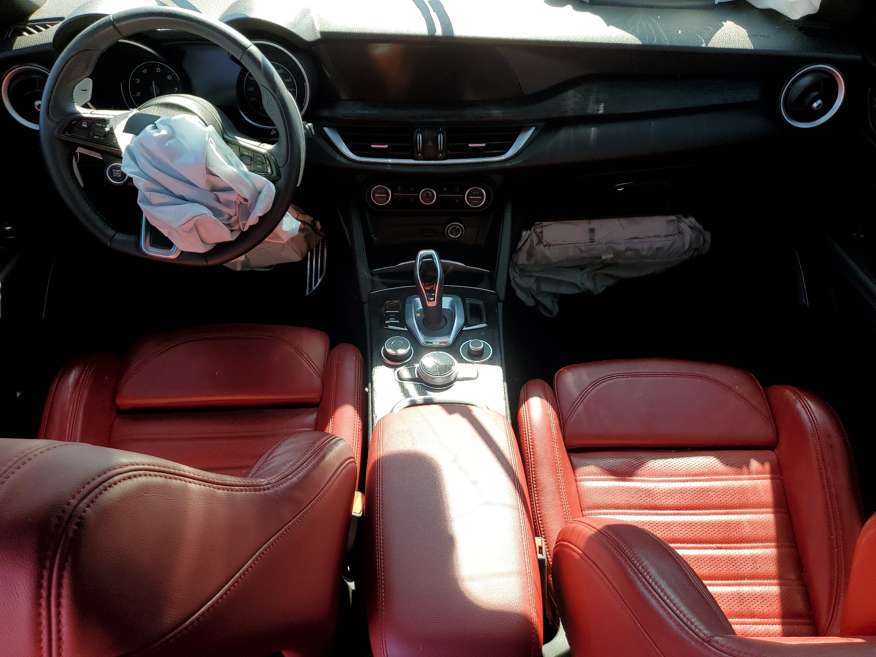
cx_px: 438
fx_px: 658
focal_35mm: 26
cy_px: 328
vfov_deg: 53.1
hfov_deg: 67.3
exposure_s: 1/161
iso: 50
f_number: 1.5
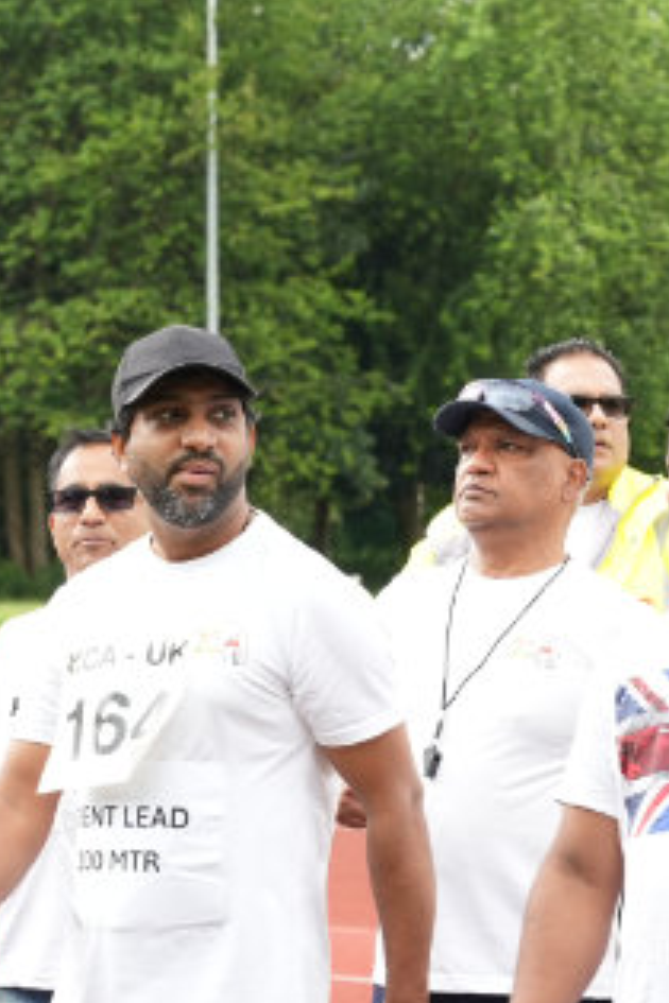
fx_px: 4821
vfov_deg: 11.9
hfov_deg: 7.9
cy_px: 750
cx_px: 796
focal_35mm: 173
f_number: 5
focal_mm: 53.3
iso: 400
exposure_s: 1/250
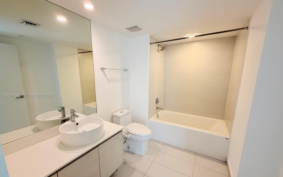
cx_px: 140
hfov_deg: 101.5
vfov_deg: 74.6
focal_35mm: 15
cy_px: 96
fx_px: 116
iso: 400
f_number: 2.2
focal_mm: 2.22
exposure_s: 1/60
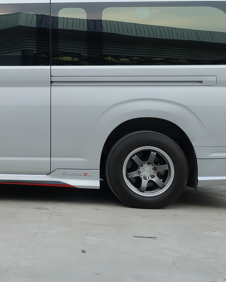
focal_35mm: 57
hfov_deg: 25.1
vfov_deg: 32.8
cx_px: -12
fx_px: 477
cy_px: 96
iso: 400
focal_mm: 17.5
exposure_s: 1/350
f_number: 5
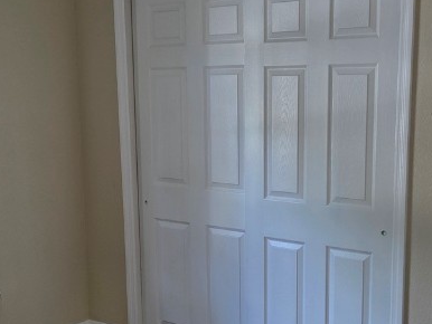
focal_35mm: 61
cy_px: 202
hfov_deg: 31.6
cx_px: 169
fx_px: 762
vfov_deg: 24.0
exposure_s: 1/120
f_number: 1.8
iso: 80
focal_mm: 5.4
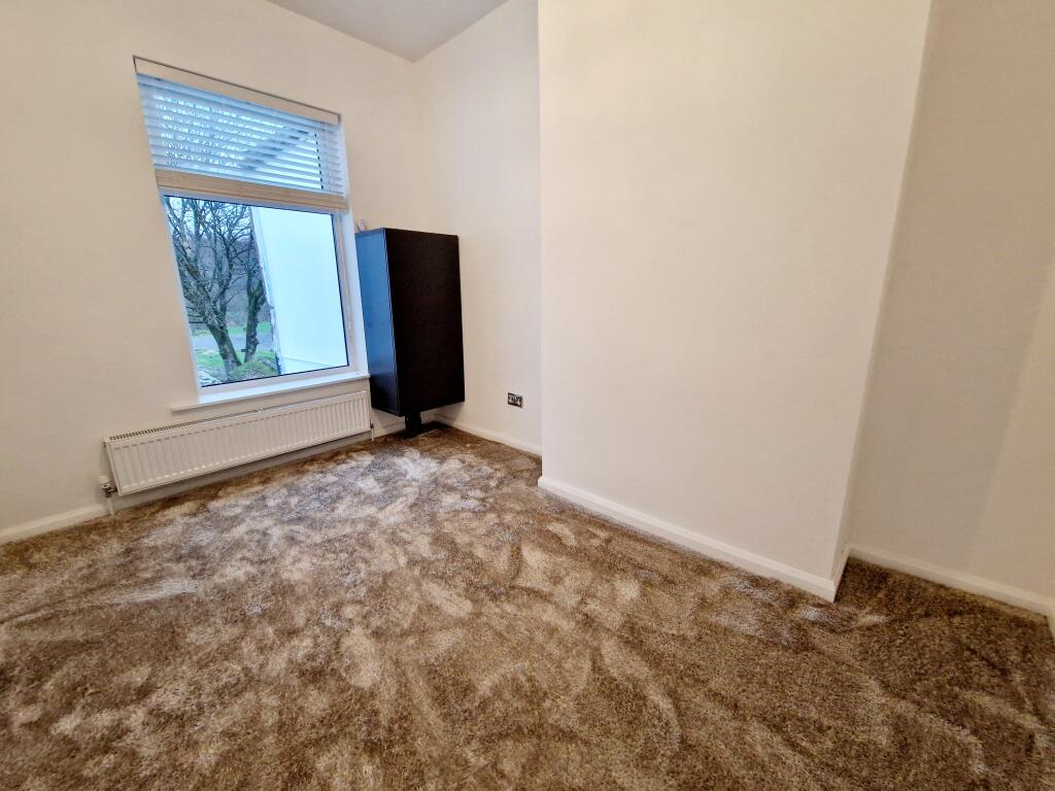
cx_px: 528
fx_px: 396
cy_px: 396
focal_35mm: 13
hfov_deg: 106.2
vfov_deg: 89.9
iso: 400
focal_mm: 2.2
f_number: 2.2
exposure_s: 1/50
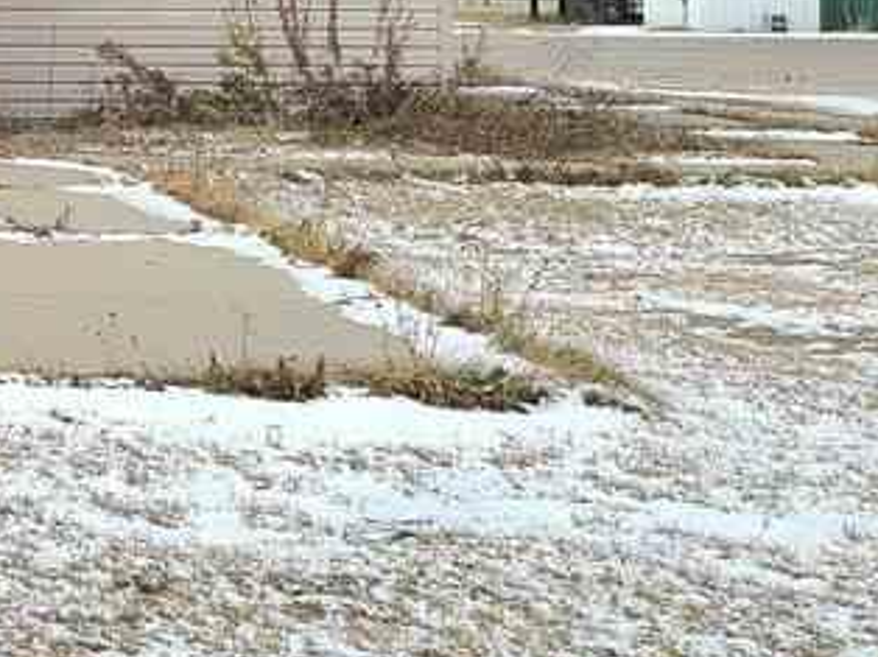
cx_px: -660
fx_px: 2687
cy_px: -157
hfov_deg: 16.0
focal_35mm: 106
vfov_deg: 13.5
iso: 40
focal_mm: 5.4
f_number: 1.8
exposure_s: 1/625
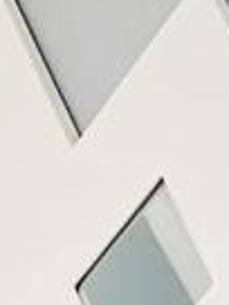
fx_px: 1817
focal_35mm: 206
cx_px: -626
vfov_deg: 8.3
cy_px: 872
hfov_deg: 6.2
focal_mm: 4.25
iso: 200
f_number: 1.8
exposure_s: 1/60
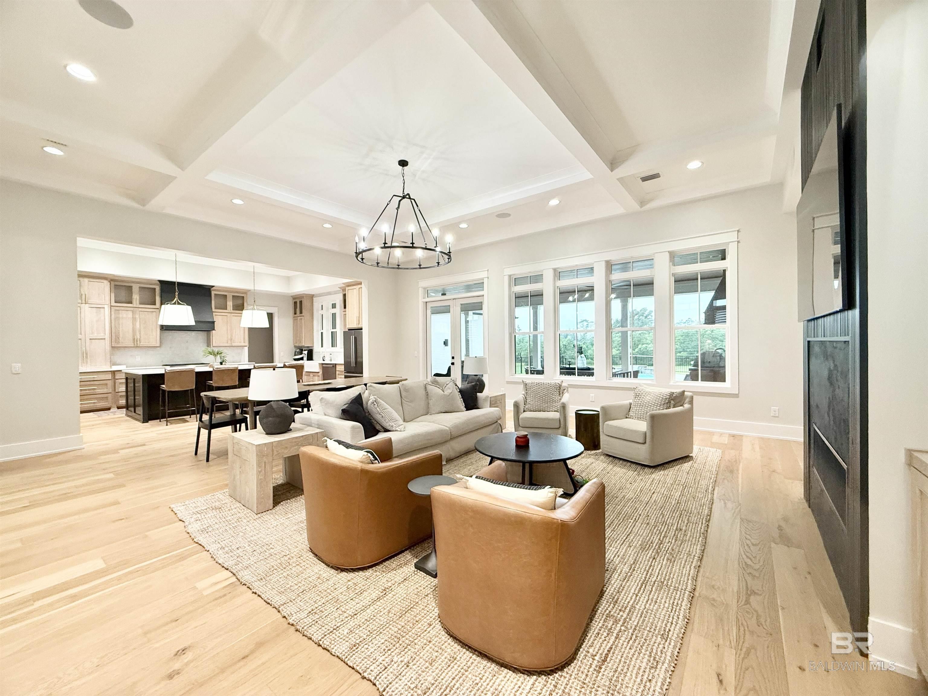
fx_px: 375
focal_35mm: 14
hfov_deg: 102.1
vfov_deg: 85.7
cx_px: 464
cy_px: 348
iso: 320
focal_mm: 2.22
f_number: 2.2
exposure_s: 1/120
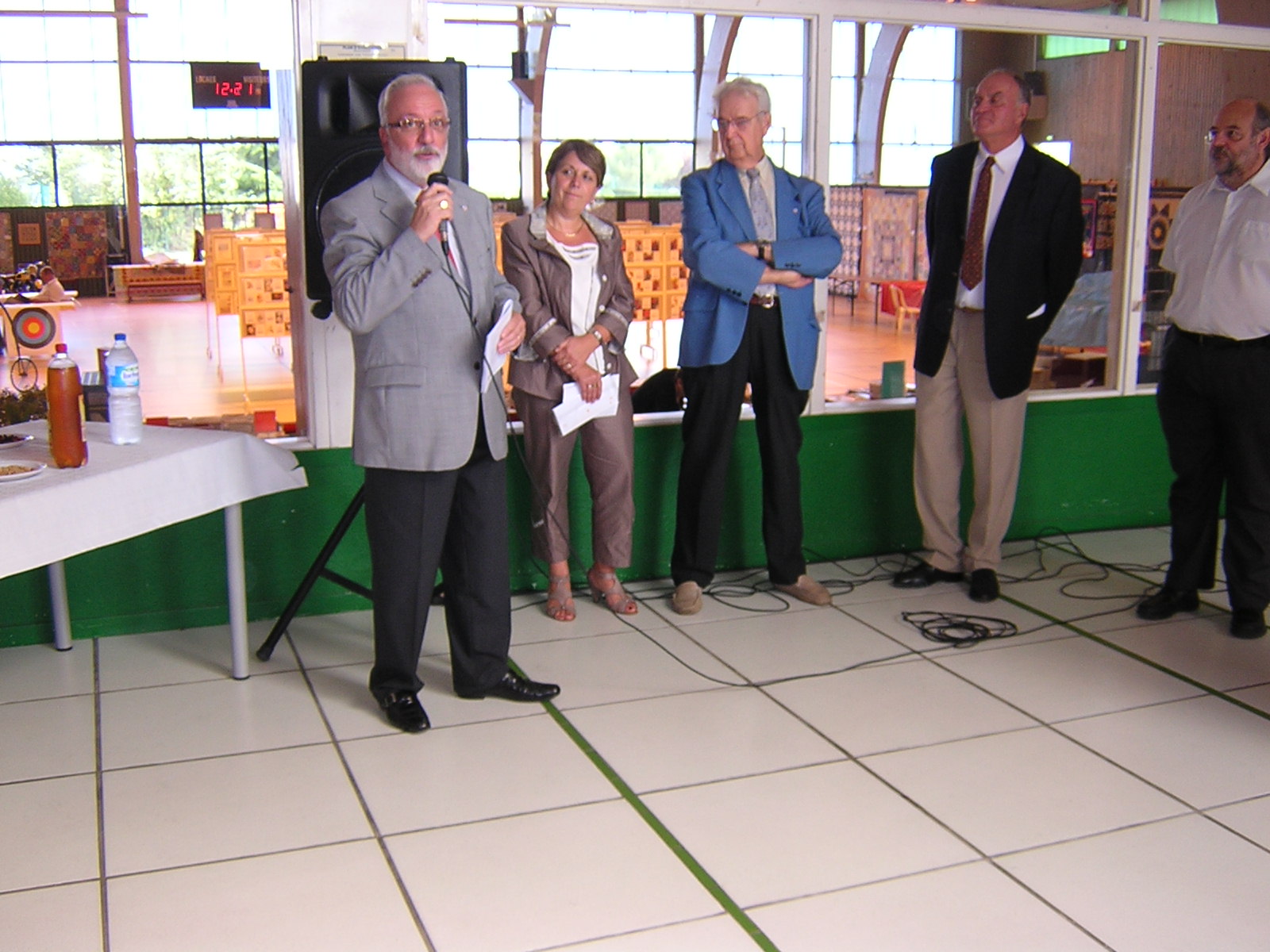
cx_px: 635
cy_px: 476
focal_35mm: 36
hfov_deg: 51.4
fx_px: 1321
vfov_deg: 39.7
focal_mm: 4.7
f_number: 2.6
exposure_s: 1/30
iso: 132
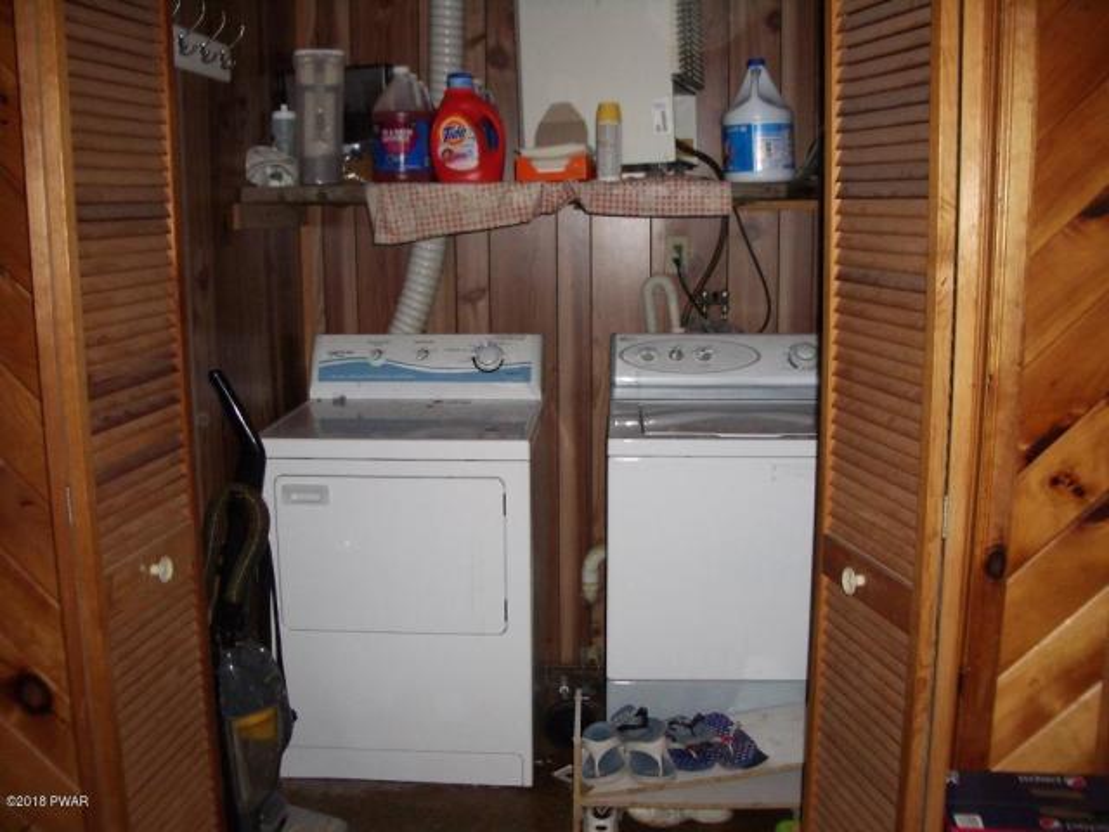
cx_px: 554
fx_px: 1121
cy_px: 416
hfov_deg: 52.6
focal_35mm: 35
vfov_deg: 40.7
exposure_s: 1/60
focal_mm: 5.8
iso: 200
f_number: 2.6
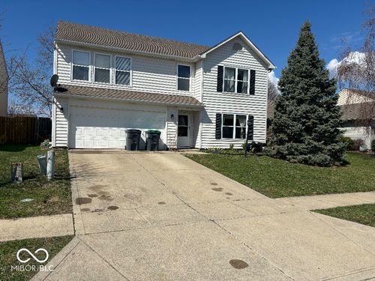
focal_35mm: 26
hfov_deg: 67.3
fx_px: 282
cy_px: 140
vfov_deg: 53.1
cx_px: 188
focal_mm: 5.96
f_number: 1.6
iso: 50
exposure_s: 1/4854
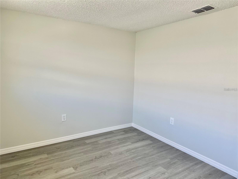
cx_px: 119
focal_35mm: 24
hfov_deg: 71.6
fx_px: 165
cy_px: 90
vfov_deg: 56.8
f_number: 1.78
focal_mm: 6.86
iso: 160
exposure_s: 1/120
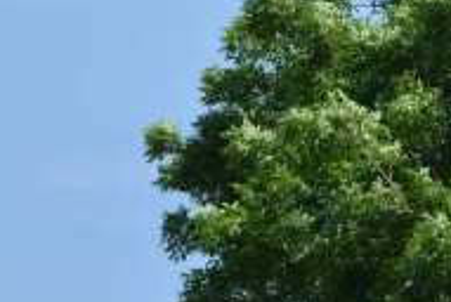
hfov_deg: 3.4
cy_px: 510
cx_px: -210
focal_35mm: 606
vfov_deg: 2.3
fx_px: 7603
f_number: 10
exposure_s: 1/200
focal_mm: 145
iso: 125
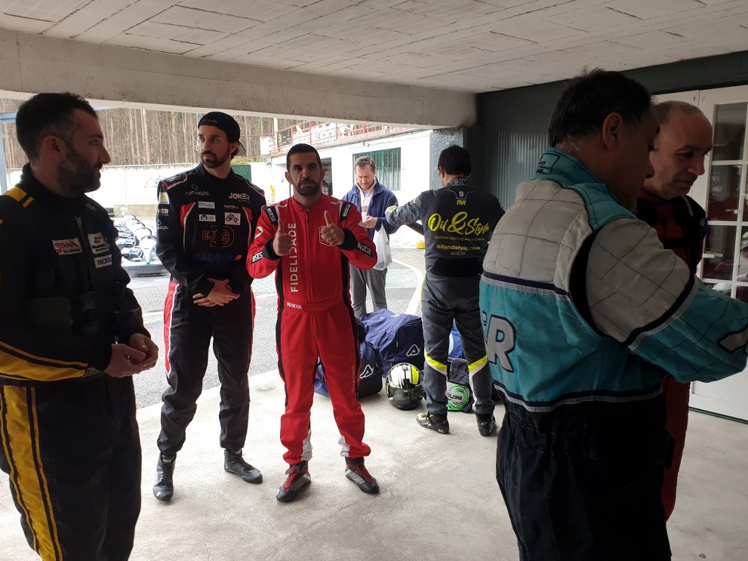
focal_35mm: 28
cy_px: 278
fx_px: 605
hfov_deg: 63.4
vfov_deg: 49.7
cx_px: 371
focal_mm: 4.3
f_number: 2.4
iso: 80
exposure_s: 1/100
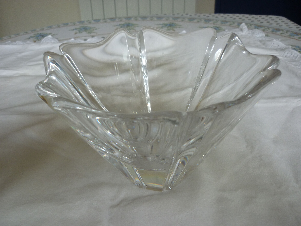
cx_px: 150
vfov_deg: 42.9
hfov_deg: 55.4
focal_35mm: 33
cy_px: 113
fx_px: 287
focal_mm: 5.5
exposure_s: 1/30
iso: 160
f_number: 2.8
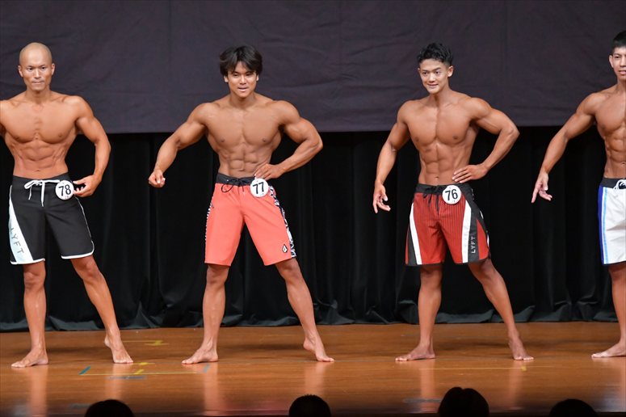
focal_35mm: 270
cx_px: 313
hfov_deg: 7.6
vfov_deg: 5.1
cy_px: 208
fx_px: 4693
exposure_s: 1/400
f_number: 5.6
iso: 5000
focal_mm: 180
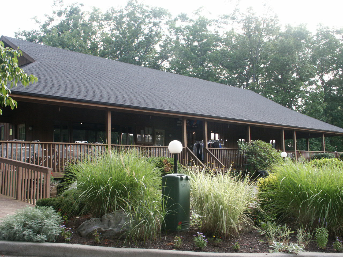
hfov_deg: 47.9
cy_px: 128
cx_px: 172
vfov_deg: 36.8
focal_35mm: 39
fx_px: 386
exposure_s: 1/45
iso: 100
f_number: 6.7
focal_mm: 10.24
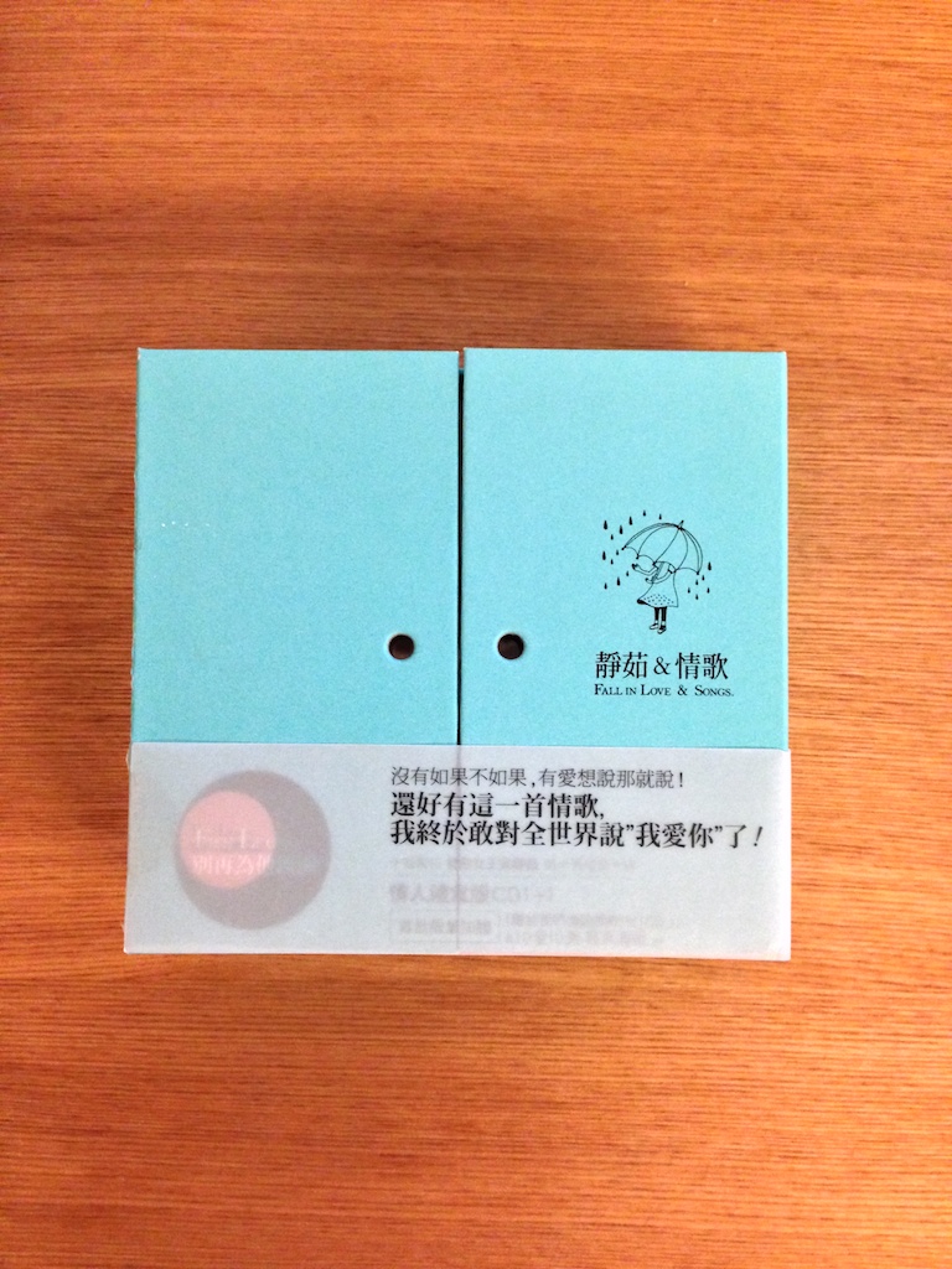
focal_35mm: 33
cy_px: 634
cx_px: 476
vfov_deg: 55.4
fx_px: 1210
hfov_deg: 42.9
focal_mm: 4.12
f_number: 2.4
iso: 500
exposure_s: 1/15
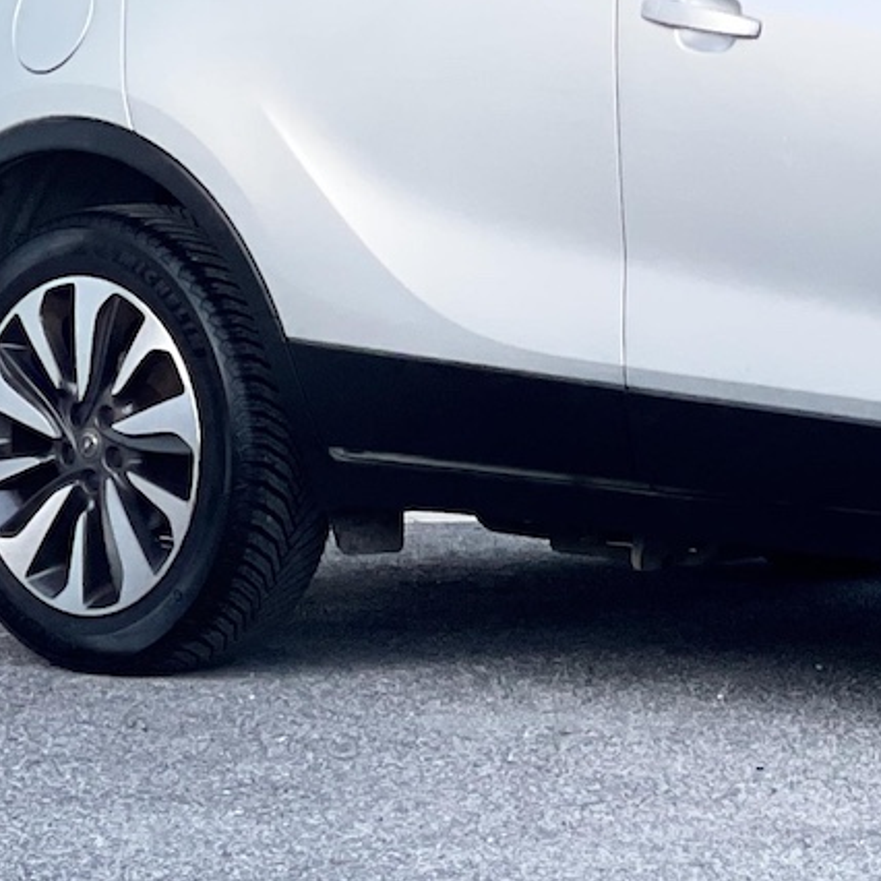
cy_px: 220
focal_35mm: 207
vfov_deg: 8.4
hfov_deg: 8.3
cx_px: 1246
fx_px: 5960
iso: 50
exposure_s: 1/121
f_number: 2.2
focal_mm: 7.5
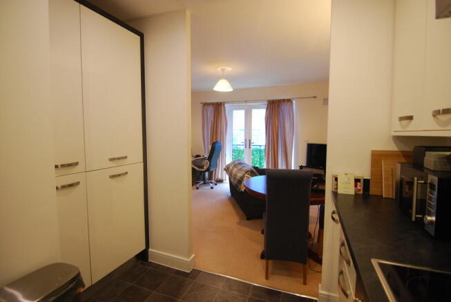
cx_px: 226
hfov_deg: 94.9
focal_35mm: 16
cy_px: 151
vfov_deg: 72.2
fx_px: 207
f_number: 2.8
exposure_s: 1/30
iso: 400
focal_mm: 11
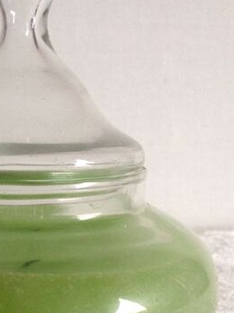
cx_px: 23
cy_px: 194
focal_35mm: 64
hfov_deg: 22.3
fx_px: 578
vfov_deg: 30.2
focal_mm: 4.28
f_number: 2.4
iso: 250
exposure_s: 1/15
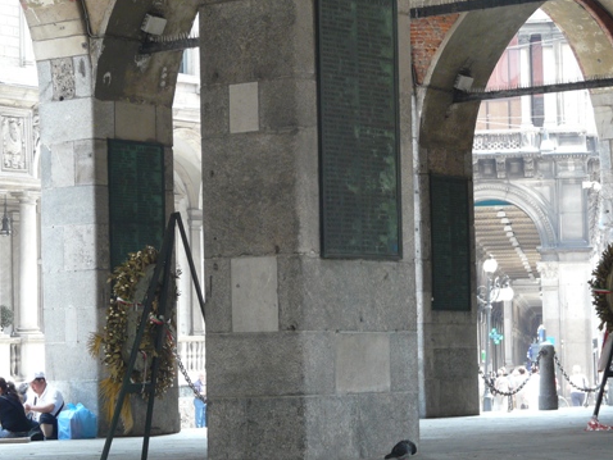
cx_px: 319
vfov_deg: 12.3
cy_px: 229
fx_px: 2144
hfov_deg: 16.3
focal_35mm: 121
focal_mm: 14.3
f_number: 3.6
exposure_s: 1/50
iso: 125
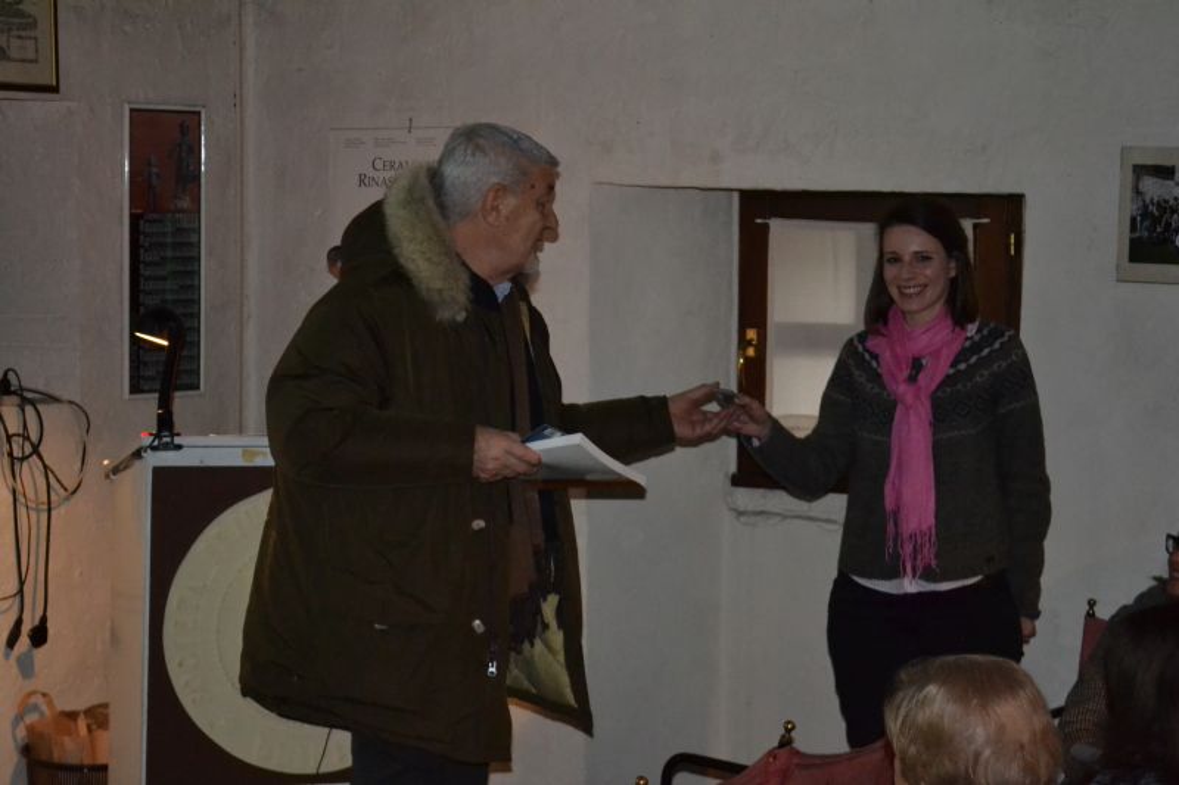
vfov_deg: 16.5
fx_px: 2701
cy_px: 392
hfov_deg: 24.6
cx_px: 590
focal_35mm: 82
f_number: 5.6
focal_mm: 55
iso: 3200
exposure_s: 1/60
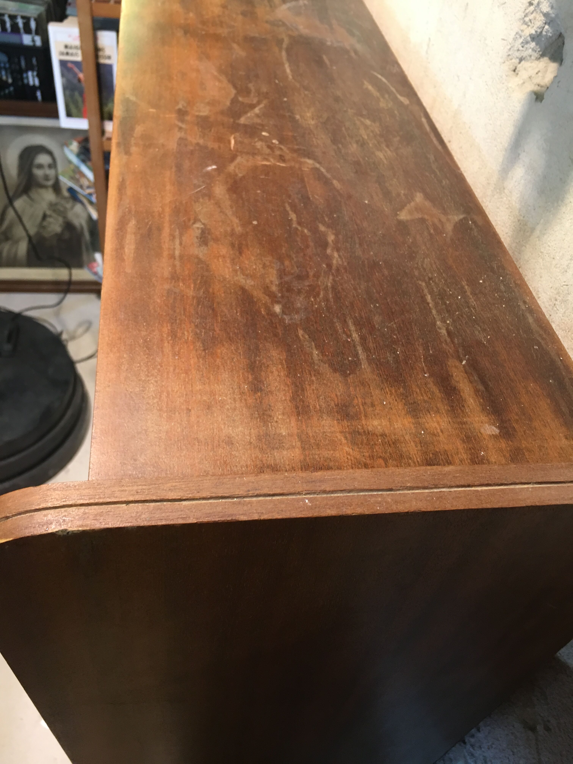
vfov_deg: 61.7
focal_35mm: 29
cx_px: 286
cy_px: 382
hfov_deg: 48.2
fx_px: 640
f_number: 2.2
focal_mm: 4.15
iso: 125
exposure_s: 1/33
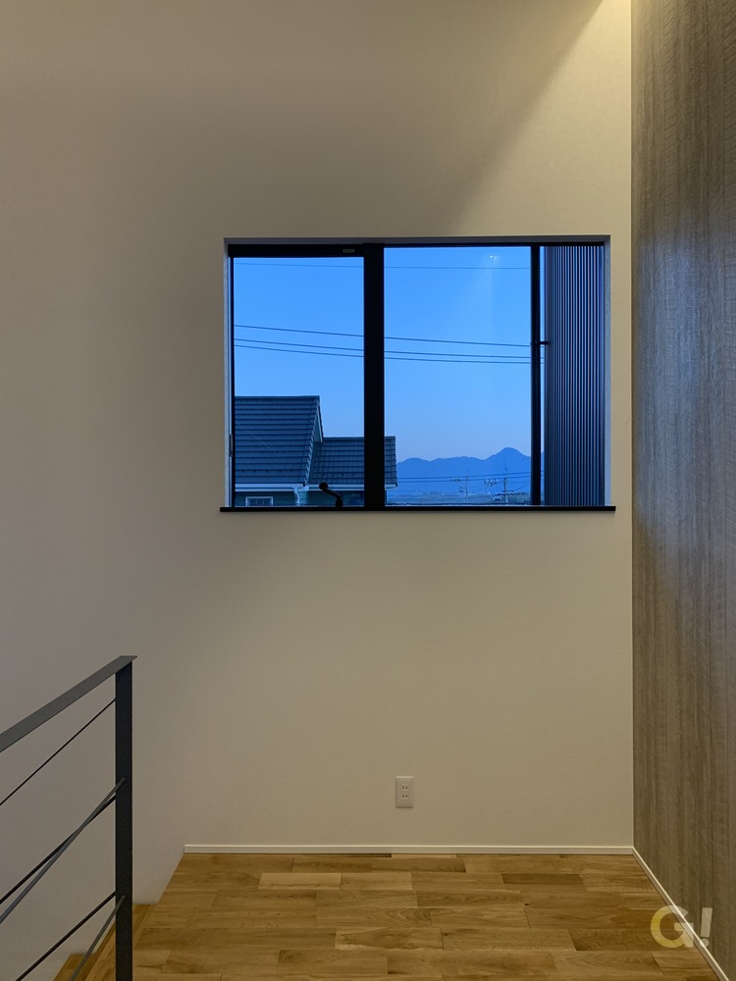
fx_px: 737
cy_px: 490
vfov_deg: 67.3
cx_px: 368
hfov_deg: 53.1
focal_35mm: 26
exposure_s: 1/121
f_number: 1.8
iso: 80
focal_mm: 4.25
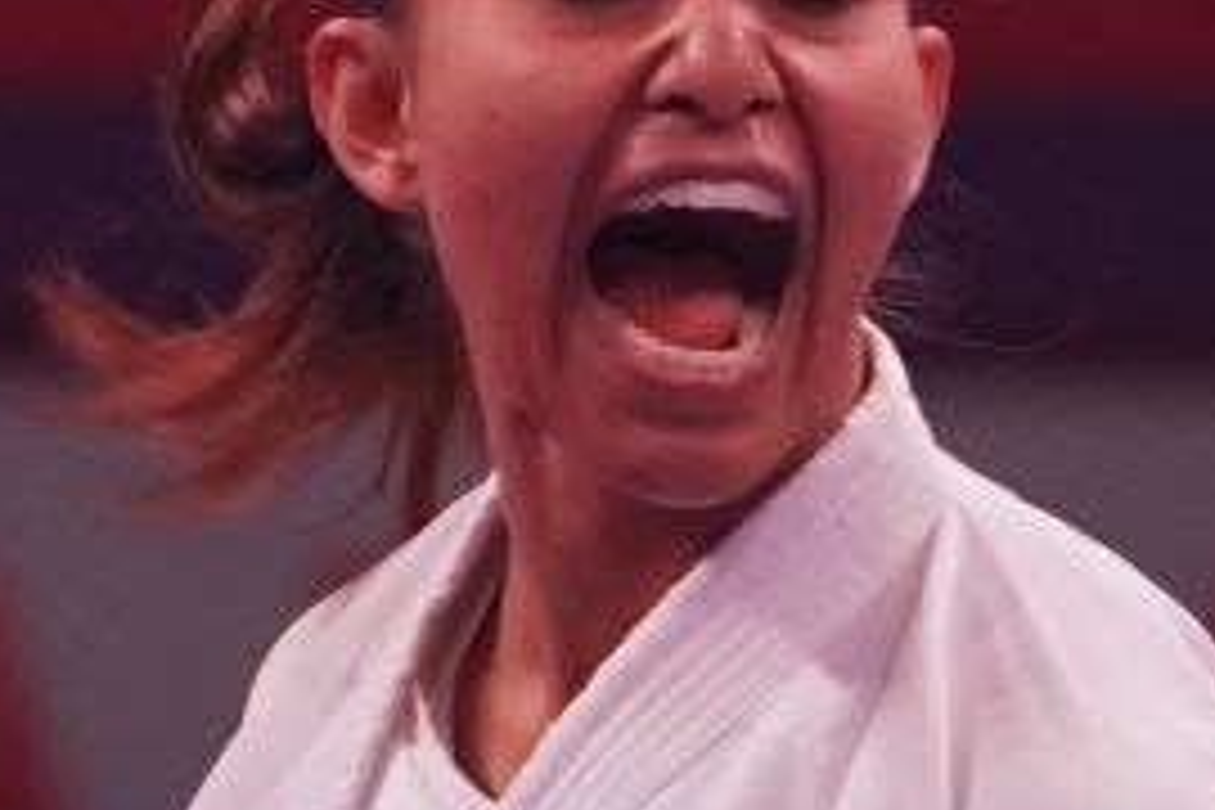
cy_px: 464
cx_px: 652
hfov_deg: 1.5
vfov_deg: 1.0
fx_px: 44918
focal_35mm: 1331
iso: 2500
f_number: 2.8
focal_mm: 200
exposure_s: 1/1000
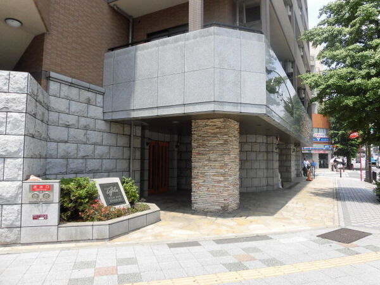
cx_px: 190
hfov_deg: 71.6
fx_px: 263
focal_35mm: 24
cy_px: 142
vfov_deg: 56.8
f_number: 3.1
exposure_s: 1/800
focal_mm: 4.3
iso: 100
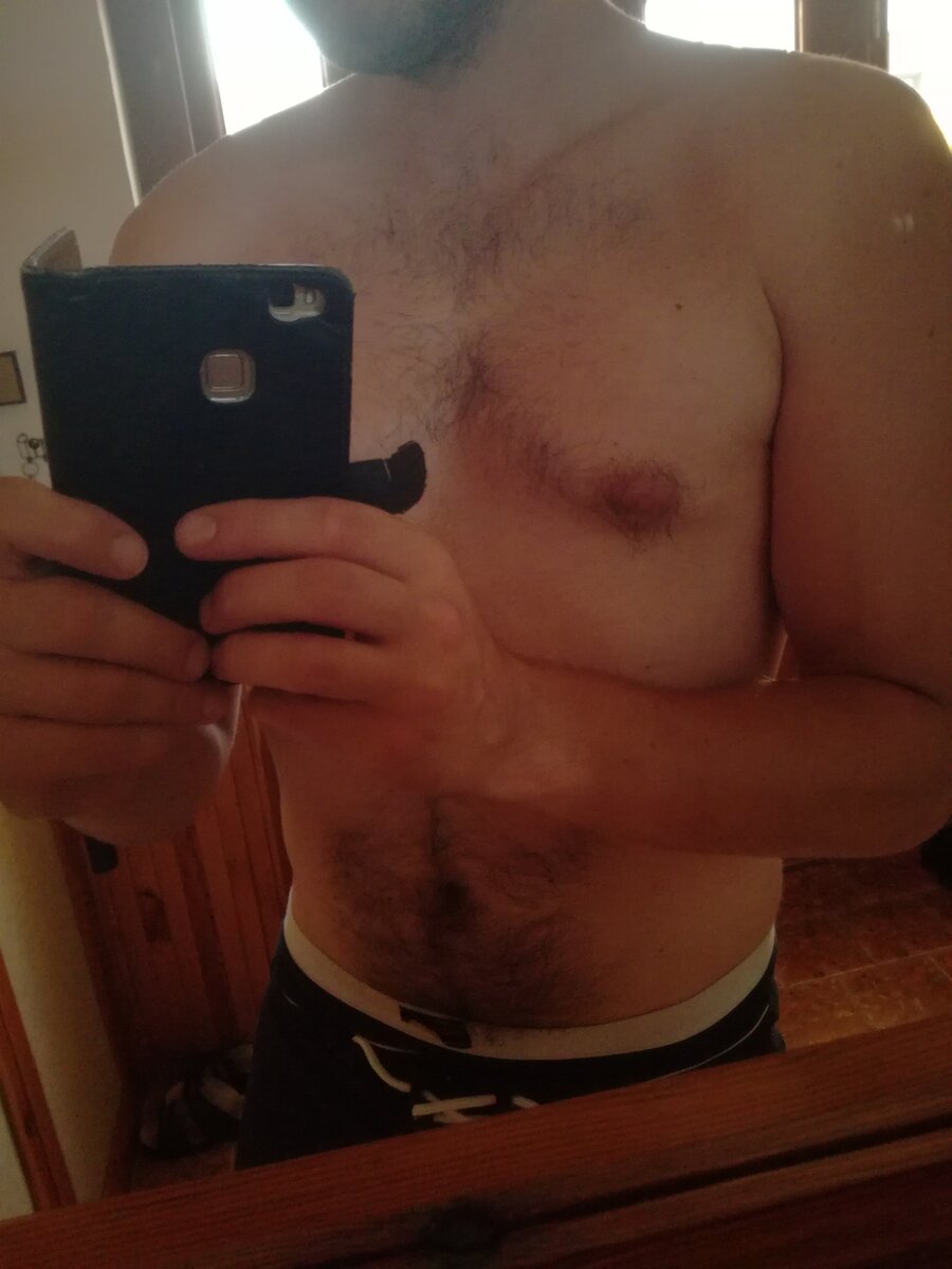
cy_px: 634
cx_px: 476
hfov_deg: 51.4
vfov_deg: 65.3
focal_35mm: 27
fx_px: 990
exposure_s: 1/16.7
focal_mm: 3.79
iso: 640
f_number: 2
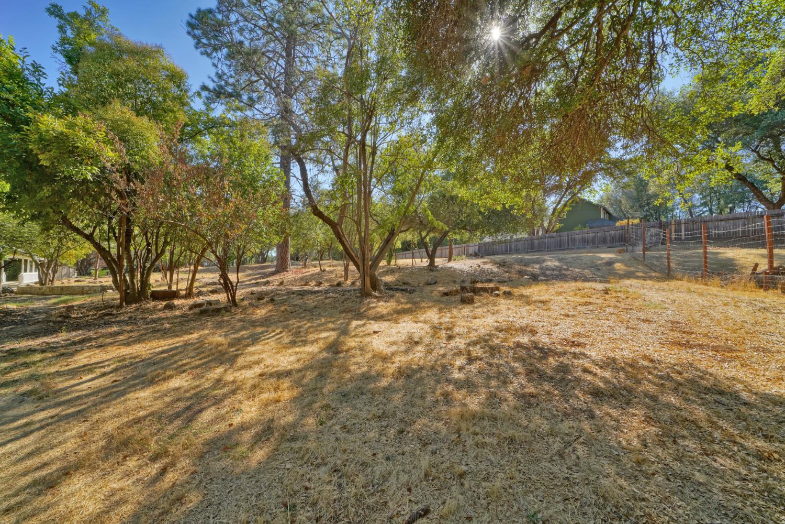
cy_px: 262
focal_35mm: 12
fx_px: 262
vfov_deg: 90.0
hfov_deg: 112.6
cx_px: 392
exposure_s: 1/25
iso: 100
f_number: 14
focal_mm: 12
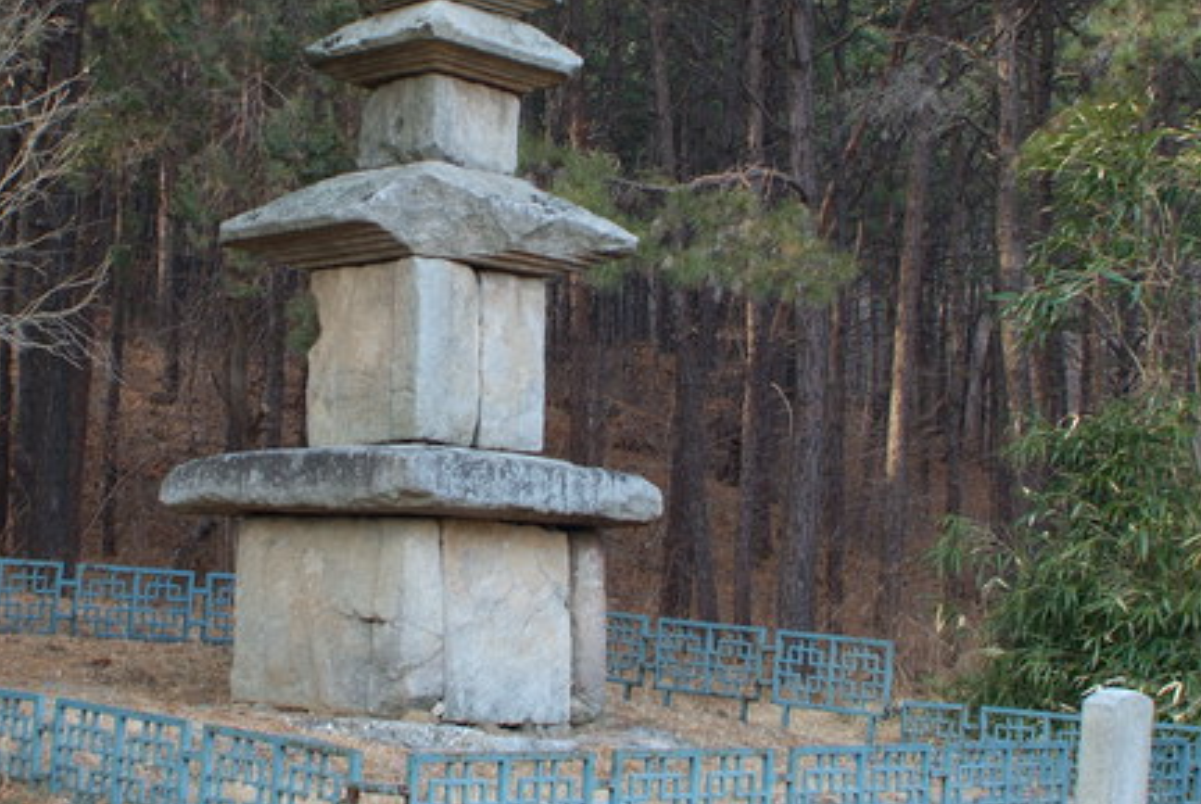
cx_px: 549
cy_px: 353
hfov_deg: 29.6
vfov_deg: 20.1
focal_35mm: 68
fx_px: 2271
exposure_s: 1/60
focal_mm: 28
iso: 200
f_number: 4
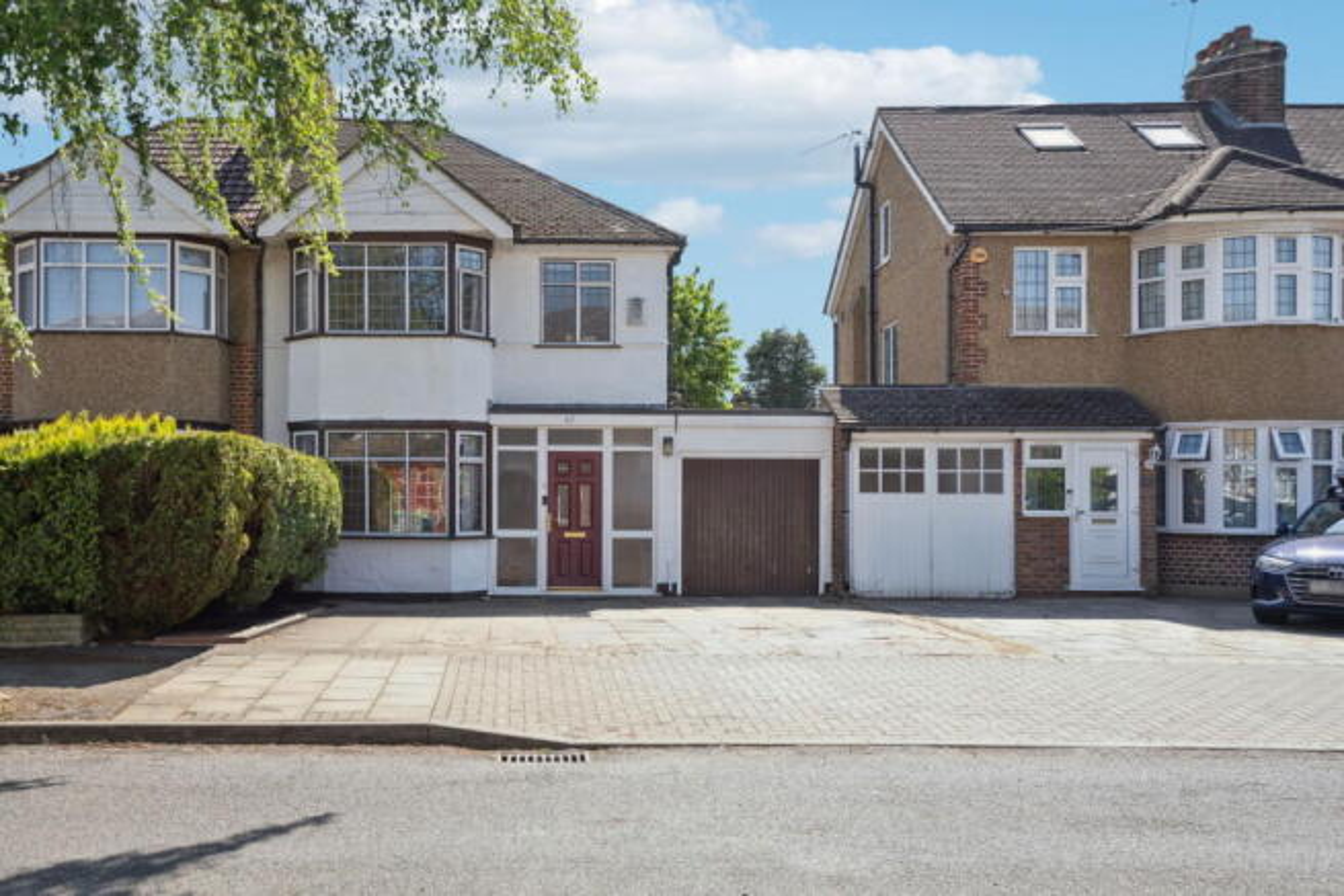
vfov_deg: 40.0
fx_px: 1232
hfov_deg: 57.2
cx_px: 672
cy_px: 448
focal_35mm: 33
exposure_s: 1/1250
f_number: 5
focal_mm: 33
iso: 640
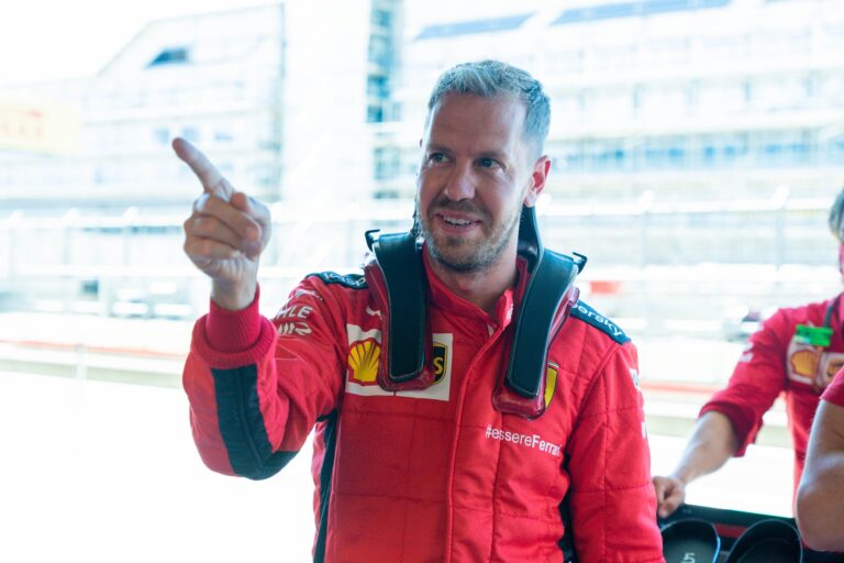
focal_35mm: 61
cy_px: 282
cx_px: 422
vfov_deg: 22.3
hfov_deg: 32.9
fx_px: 1430
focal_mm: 61
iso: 500
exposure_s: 1/400
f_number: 4
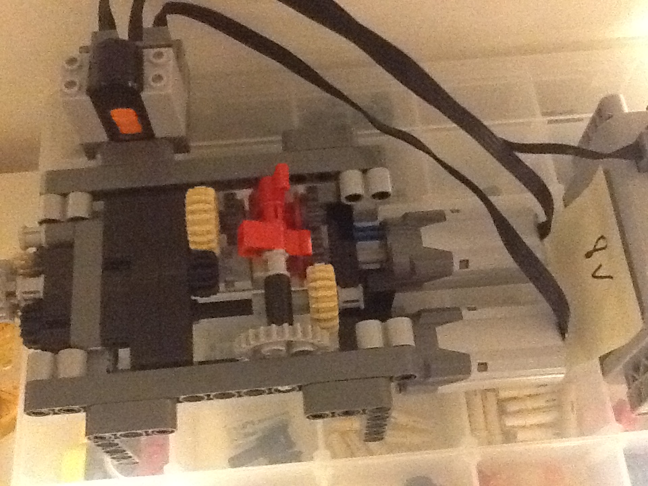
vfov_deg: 44.2
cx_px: 324
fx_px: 599
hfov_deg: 56.8
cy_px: 243
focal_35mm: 32
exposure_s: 1/15
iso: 800
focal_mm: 2.03
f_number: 2.4
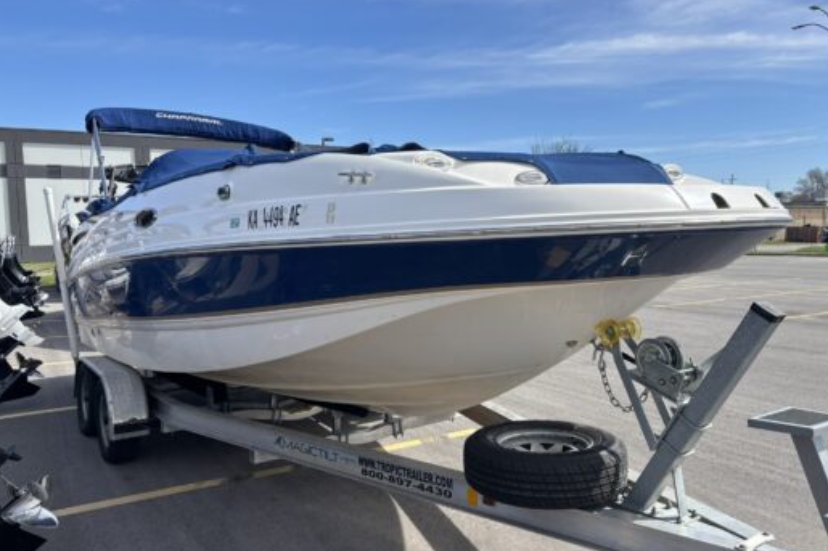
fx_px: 644
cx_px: 419
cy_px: 288
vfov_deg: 46.4
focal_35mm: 28
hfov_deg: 65.5
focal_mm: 5.96
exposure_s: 1/2778
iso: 50
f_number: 1.6
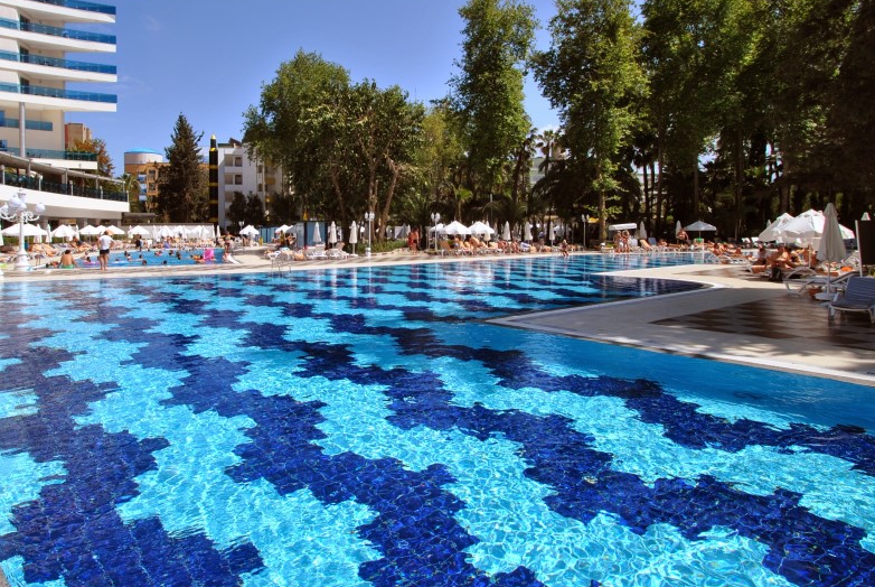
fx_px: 536
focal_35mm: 22
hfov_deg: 78.0
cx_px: 373
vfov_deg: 57.0
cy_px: 237
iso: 100
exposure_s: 1/320
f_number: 9
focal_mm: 10
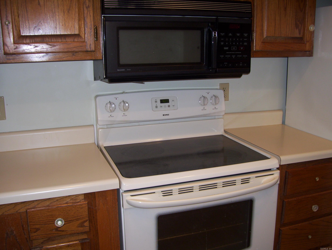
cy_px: 125
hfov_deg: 51.3
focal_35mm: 36
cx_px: 166
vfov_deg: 39.7
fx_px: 346
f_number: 2.7
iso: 80
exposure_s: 1/60
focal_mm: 6
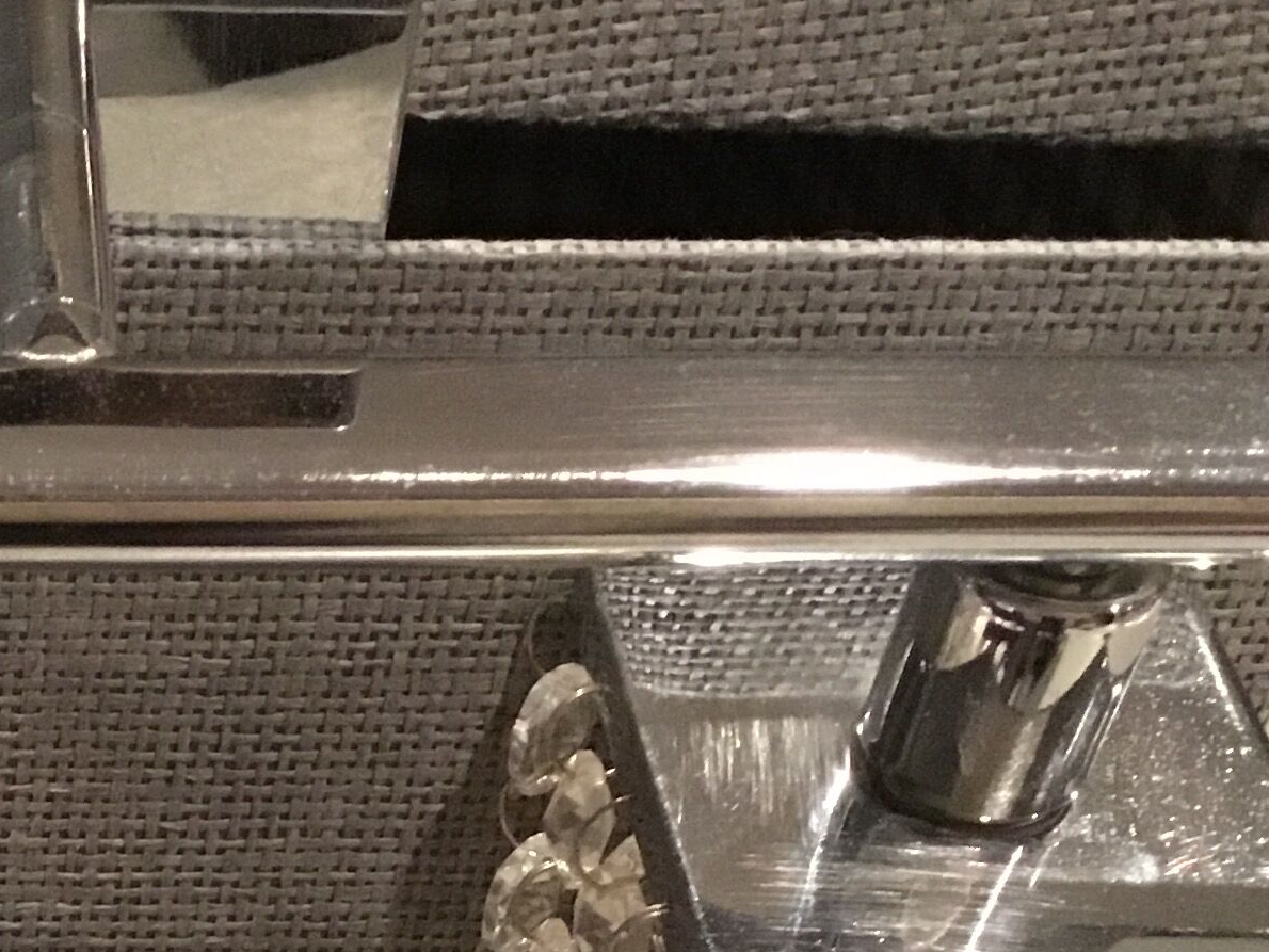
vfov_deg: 16.3
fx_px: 3117
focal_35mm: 85
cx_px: -81
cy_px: 1294
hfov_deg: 21.9
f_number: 2.4
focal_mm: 3.3
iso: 400
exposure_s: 1/17
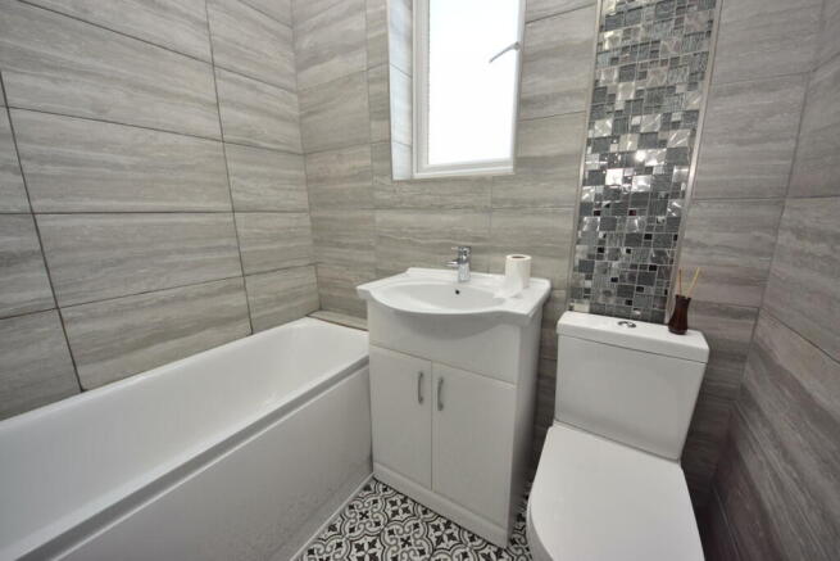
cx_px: 420
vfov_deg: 63.2
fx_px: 455
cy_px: 280
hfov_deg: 85.4
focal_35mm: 20
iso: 400
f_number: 5.6
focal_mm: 13
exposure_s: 1/125
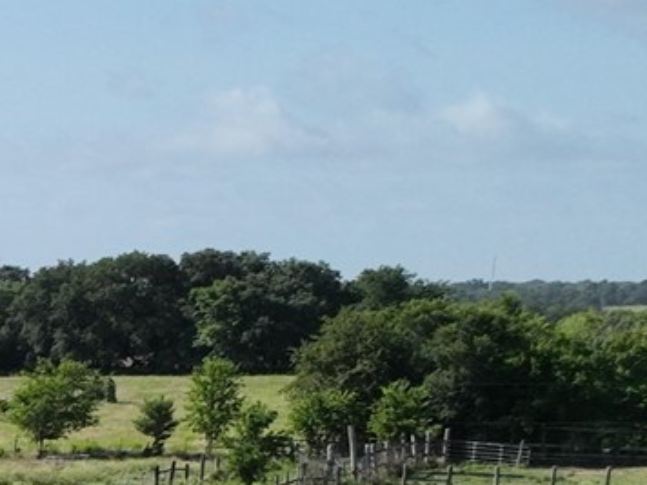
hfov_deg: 11.8
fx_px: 2579
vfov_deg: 9.9
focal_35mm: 138
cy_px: 984
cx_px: -871
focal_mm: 12.29
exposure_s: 1/3200
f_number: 2.8
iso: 200
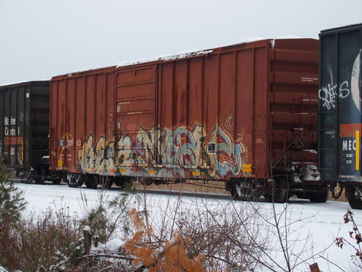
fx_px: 962
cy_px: 136
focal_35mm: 92
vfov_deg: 16.1
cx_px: 181
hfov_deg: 21.3
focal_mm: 19.6
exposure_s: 1/500
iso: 100
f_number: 3.5
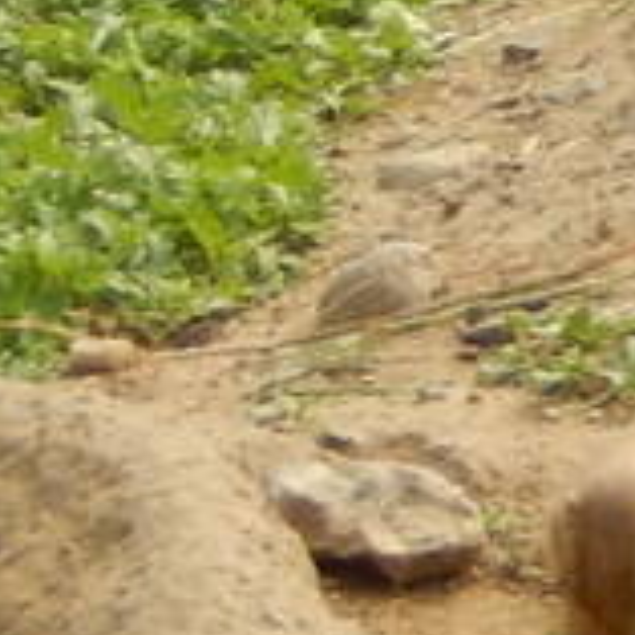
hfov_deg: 3.2
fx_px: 10834
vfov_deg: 3.3
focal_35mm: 522
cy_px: -1213
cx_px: 2742
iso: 125
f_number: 4.6
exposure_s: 1/500
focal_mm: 10.4
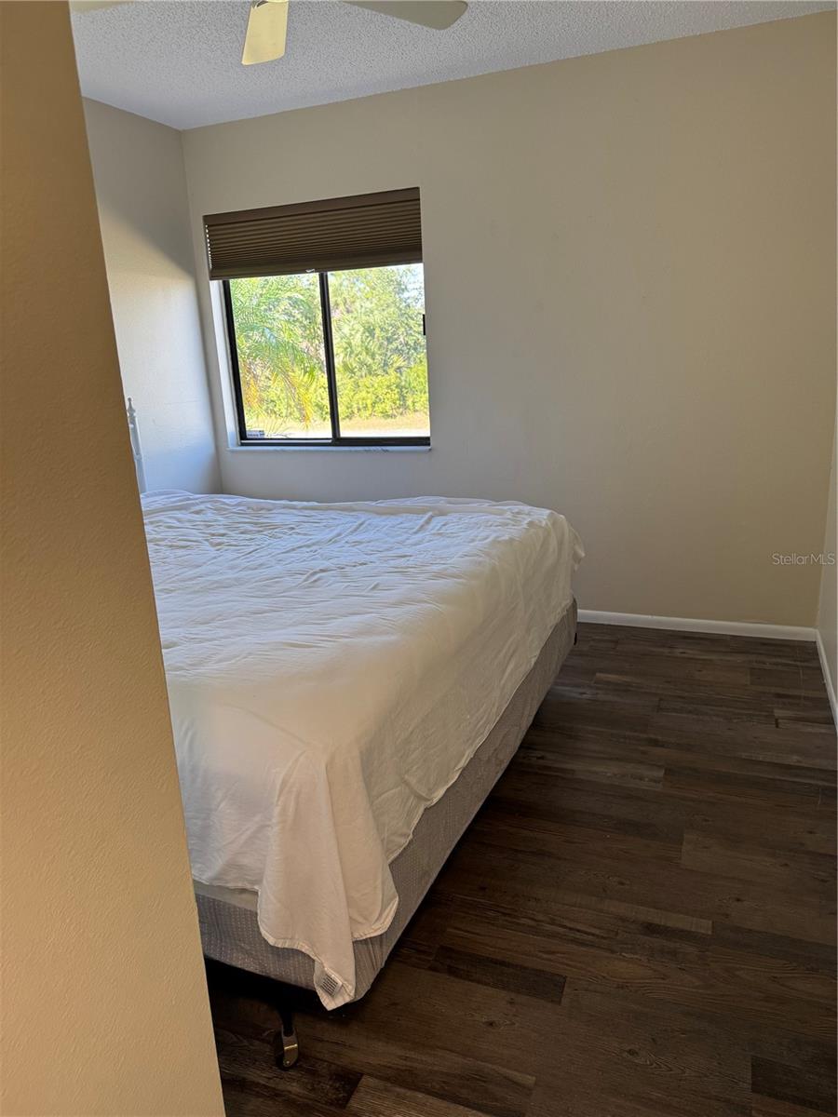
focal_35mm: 24
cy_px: 558
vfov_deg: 71.6
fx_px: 775
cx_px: 419
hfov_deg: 56.8
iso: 125
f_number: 1.78
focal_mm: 6.76
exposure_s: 1/120
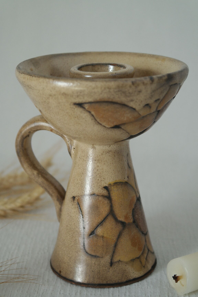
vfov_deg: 26.3
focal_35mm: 77
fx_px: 635
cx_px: 99
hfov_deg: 17.7
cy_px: 148
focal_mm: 50
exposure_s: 1/30
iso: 800
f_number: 5.6
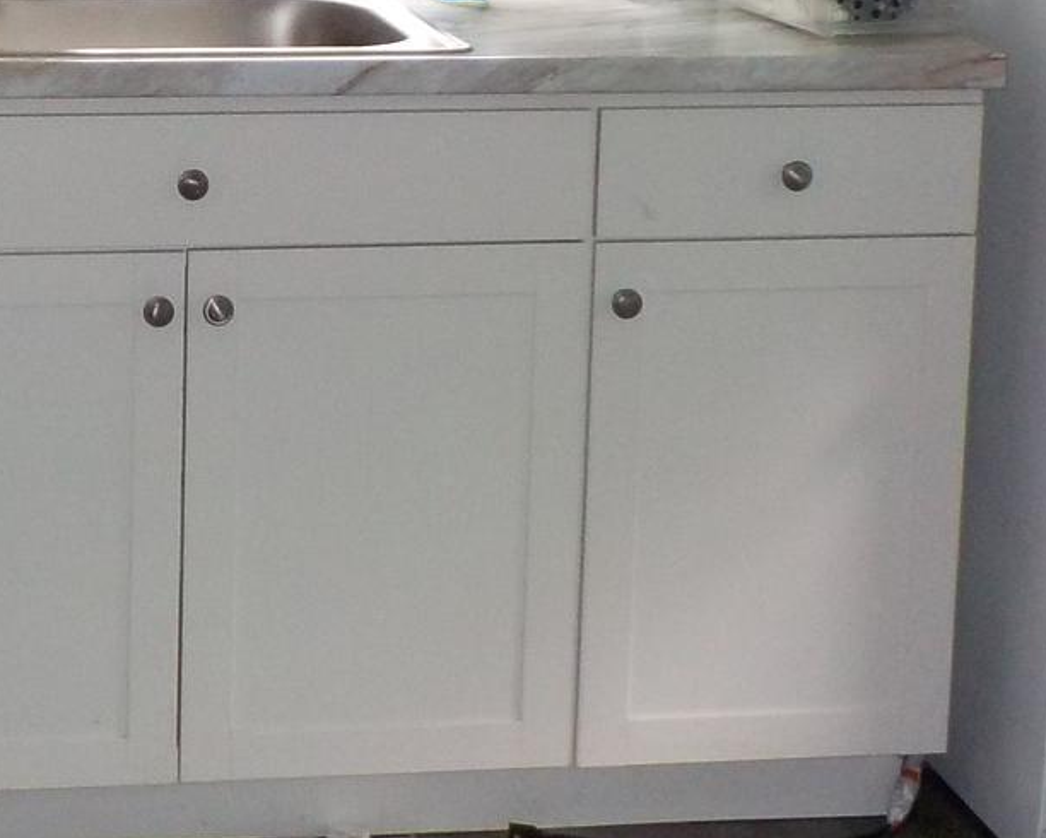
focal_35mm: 98
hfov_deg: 19.3
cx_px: 154
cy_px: 48
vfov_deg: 15.5
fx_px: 3035
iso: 200
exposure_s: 1/30
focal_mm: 4.1
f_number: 3.3
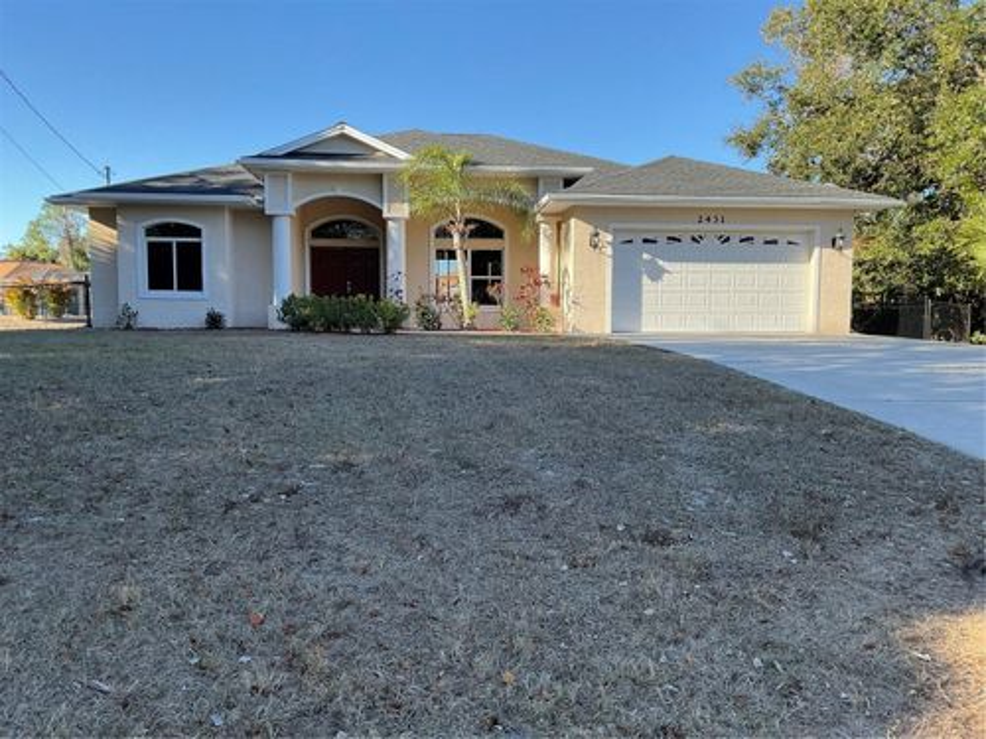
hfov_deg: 61.7
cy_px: 370
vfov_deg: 48.2
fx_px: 826
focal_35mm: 29
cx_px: 493
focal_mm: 3
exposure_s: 1/666
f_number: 1.8
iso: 16
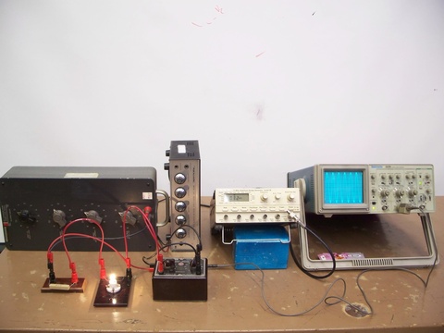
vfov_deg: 38.7
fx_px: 475
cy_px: 166
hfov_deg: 50.1
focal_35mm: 37
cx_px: 222
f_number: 2.8
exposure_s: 1/25
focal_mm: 7.8
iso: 200
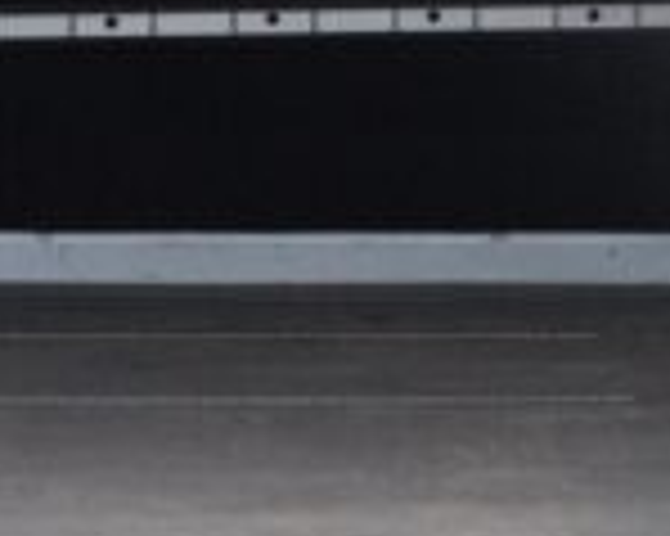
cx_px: 274
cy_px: -279
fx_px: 4994
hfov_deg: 7.7
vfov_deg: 6.1
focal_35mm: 252
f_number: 8
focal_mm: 26
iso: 500
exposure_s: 1/250
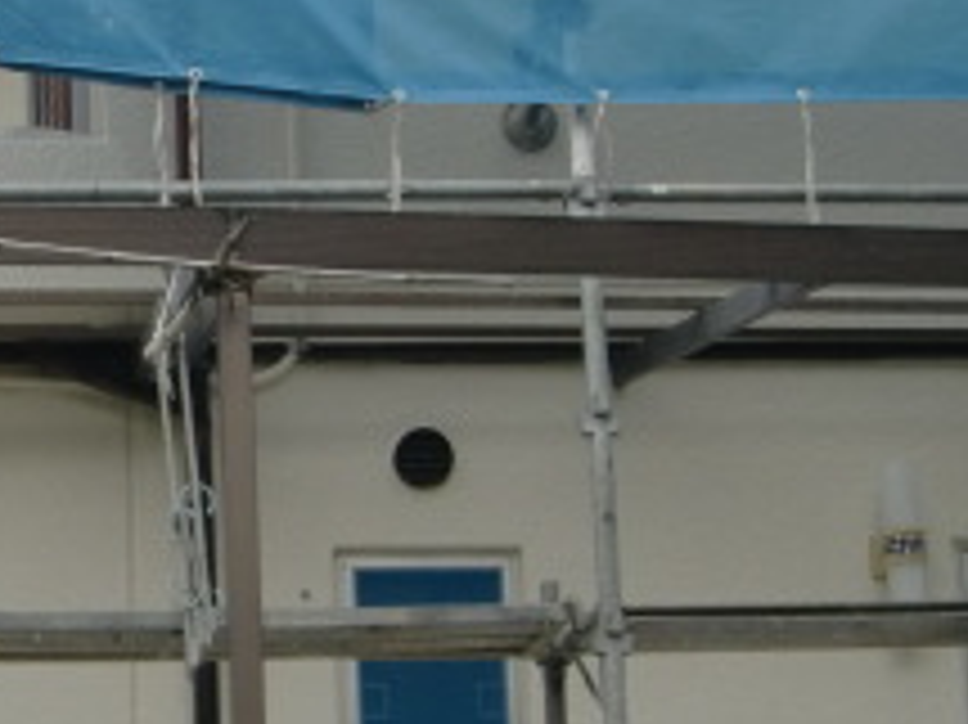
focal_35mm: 113
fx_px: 3158
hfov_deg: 17.0
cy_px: 337
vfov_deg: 13.1
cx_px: -32
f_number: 3.9
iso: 64
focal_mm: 6.66
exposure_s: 1/320
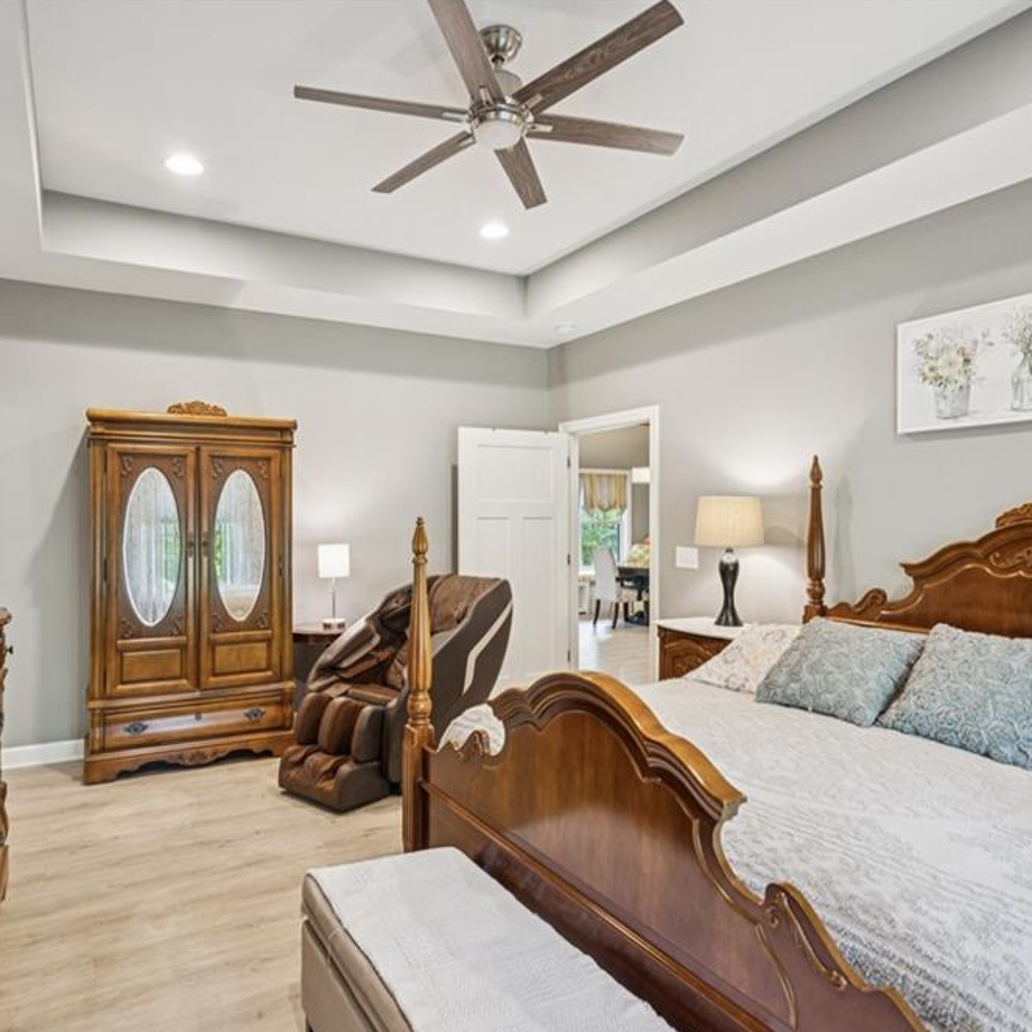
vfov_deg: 72.1
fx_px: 708
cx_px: 465
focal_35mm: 21
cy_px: 522
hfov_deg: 72.0
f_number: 5.6
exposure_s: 1/10
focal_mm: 16
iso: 400
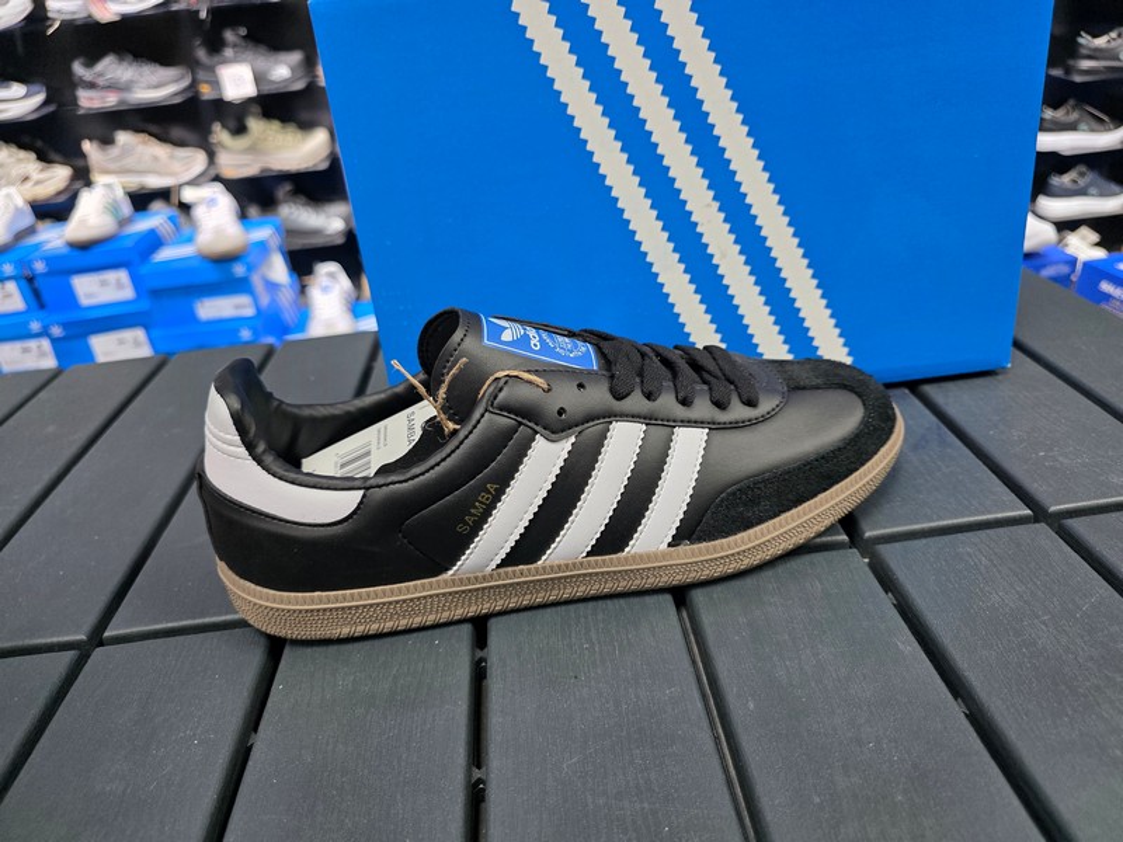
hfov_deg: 73.9
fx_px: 746
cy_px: 421
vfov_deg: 58.9
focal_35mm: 23
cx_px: 562
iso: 200
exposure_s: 1/100
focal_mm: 6.3
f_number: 1.7
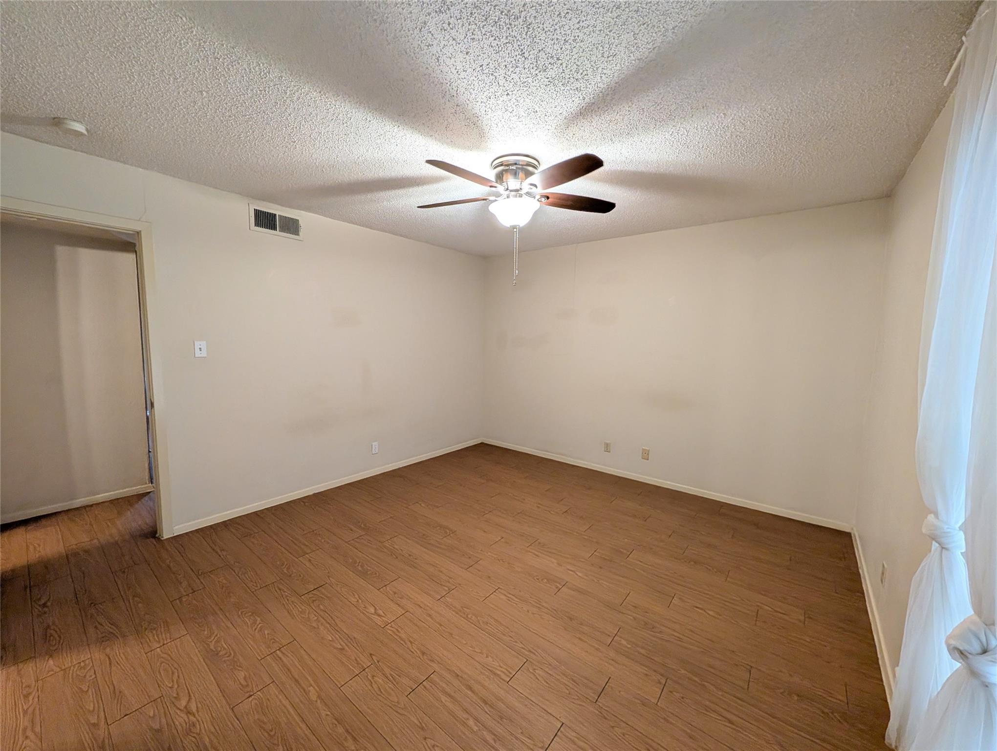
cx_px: 498
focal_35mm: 12
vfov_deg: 94.6
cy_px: 376
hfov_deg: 110.5
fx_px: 346
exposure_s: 1/60
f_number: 1.7
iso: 89
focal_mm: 2.02
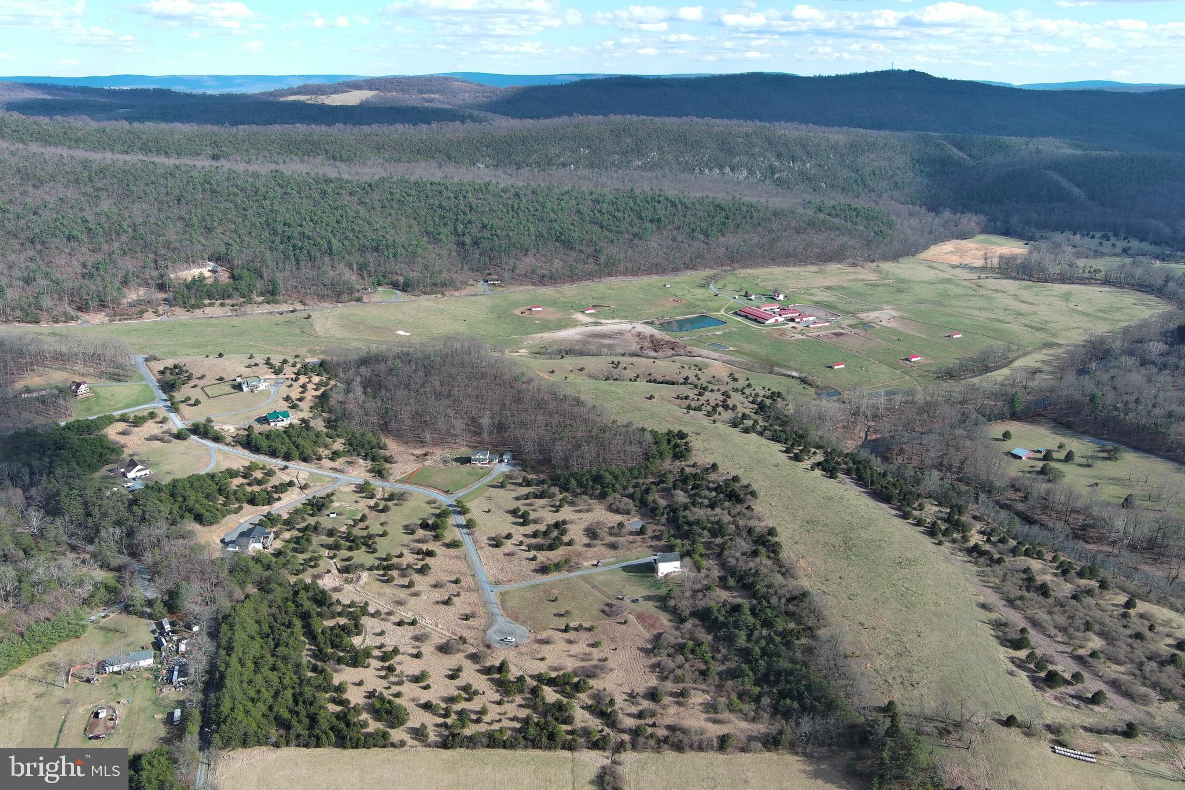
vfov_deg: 45.0
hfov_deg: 63.7
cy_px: 395
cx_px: 592
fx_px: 954
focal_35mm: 29
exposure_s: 1/714
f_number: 2.8
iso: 100
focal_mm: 10.57
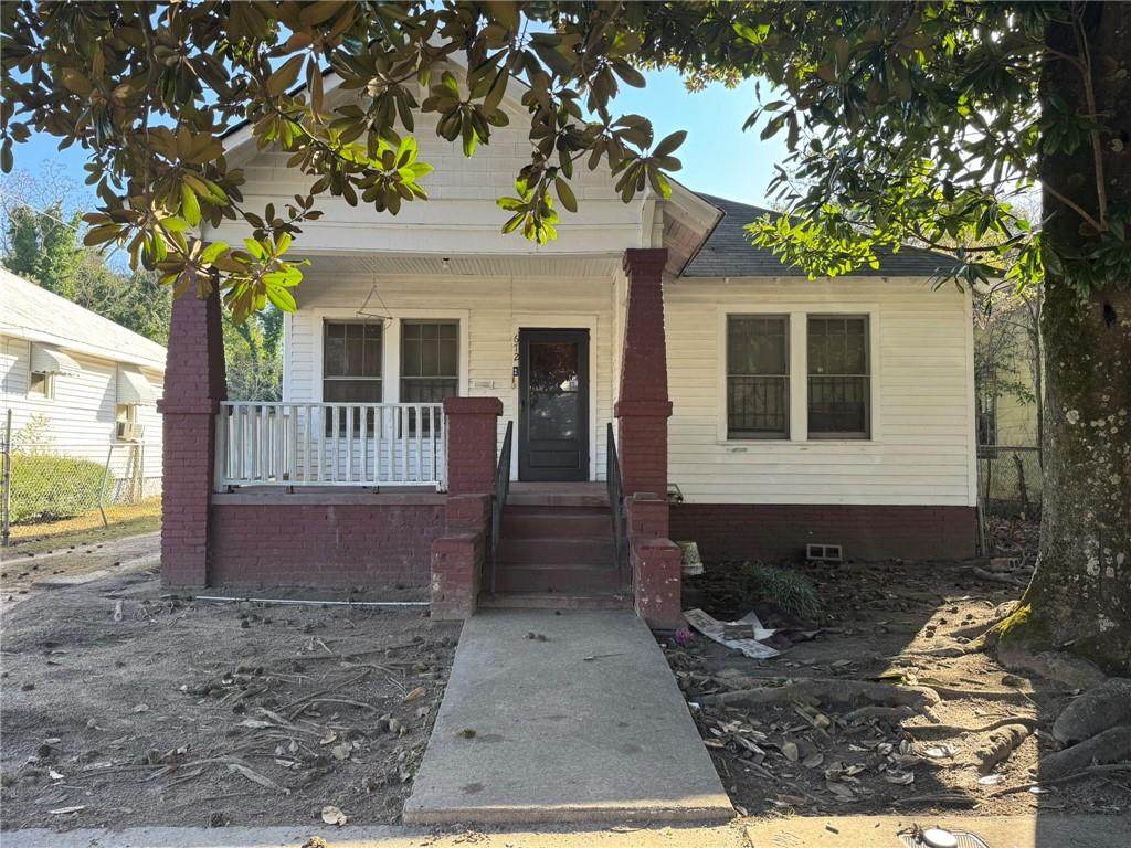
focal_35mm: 24
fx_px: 784
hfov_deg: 71.6
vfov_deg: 56.8
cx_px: 566
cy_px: 424
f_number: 1.78
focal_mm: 6.76
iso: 80
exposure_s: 1/293
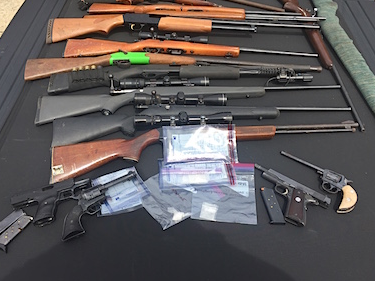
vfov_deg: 41.7
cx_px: 189
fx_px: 368
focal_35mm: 34
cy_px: 129
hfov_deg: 54.0
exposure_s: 1/1130
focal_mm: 4.15
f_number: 2.2
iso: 32
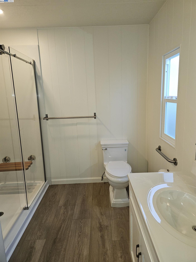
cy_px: 131
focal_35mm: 23
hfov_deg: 58.9
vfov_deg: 73.9
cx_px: 98
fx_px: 174
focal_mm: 6.3
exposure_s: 1/60
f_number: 1.7
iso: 125
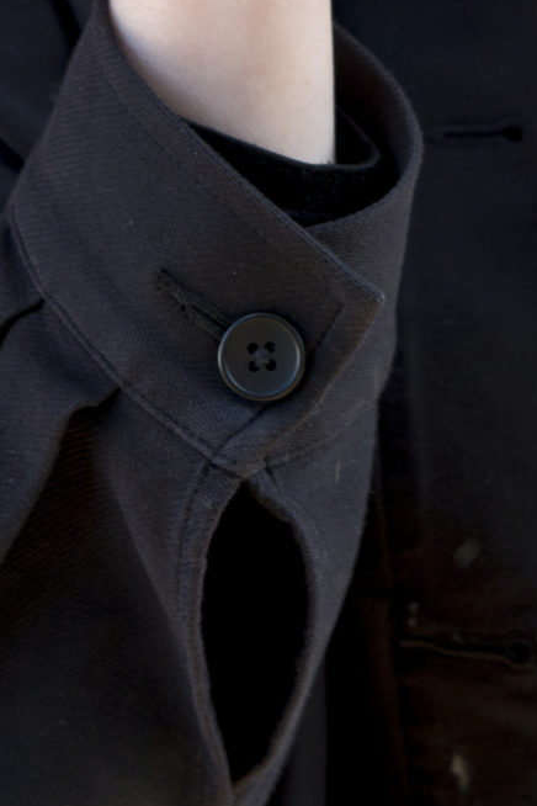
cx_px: 402
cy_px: -477
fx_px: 5079
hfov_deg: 6.0
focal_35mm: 227
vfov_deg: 8.8
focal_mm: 58
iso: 500
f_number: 4
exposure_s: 1/250
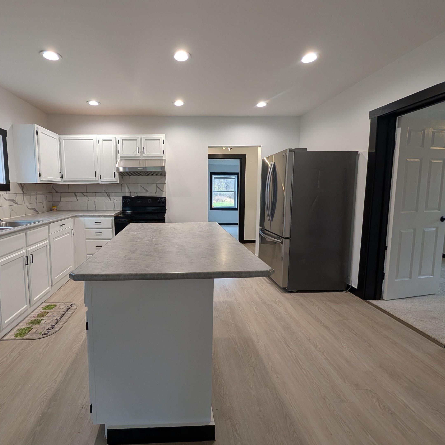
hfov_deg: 90.2
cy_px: 212
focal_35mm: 15
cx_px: 183
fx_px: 218
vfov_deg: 91.1
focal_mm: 2.02
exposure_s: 1/60
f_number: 1.7
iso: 70
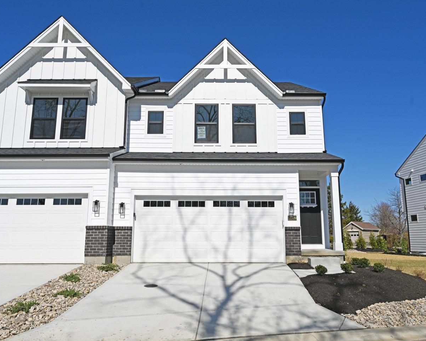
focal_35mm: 28
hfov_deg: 62.2
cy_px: 170
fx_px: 353
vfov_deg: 51.5
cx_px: 220
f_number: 10
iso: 100
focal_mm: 24
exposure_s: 1/800
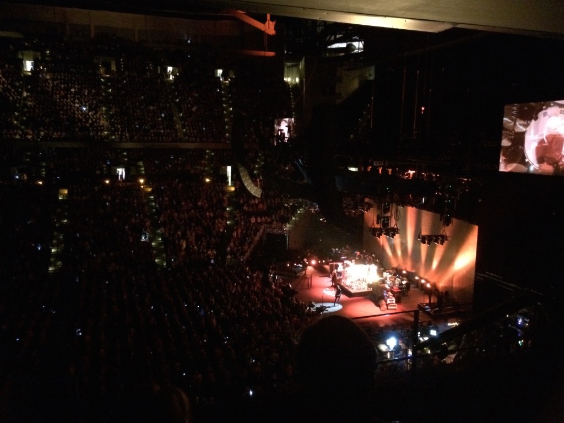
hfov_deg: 61.7
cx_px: 282
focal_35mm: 29
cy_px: 212
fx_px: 472
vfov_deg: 48.2
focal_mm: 4.15
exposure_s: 1/15
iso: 2000
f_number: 2.2
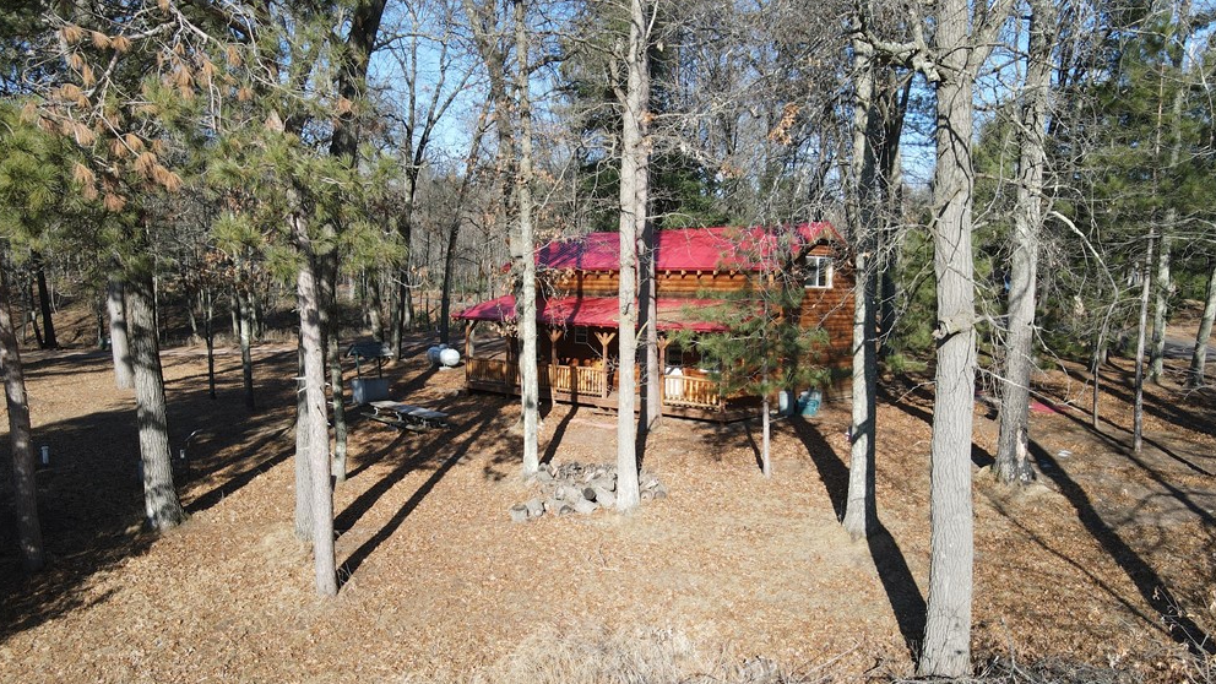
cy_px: 395
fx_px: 871
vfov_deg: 42.8
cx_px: 613
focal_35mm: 27
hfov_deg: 69.9
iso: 100
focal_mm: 4.5
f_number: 2.8
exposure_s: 1/320
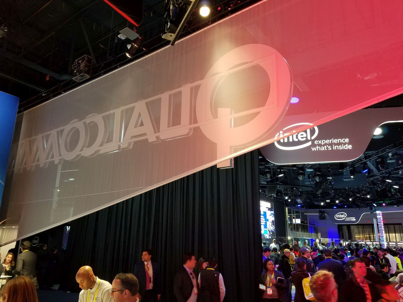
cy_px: 151
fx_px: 303
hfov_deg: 67.3
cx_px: 202
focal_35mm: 26
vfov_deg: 53.1
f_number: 1.7
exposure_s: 1/24
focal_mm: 4.2
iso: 125
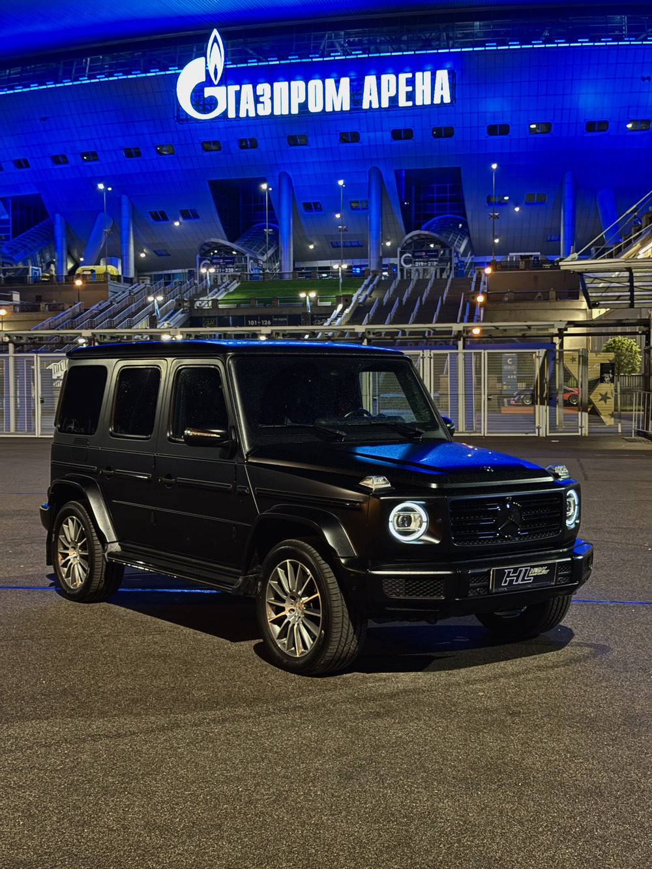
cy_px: 434
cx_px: 326
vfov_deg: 39.7
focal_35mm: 48
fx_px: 1205
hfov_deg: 30.3
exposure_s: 1/29
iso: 640
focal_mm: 6.76
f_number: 1.78
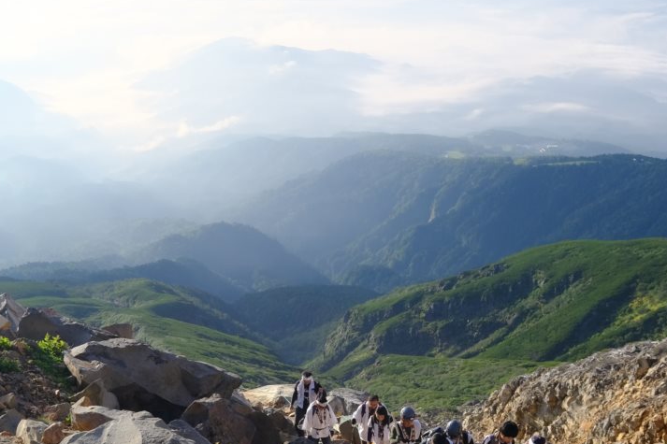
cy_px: 326
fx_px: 1130
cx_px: 163
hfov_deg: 32.2
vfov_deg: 22.1
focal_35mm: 61
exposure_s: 1/450
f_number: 8
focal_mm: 19.1
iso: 400
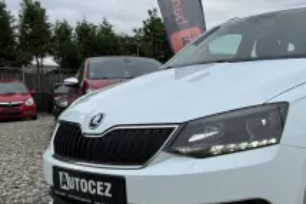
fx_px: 357
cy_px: 127
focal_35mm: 42
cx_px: 226
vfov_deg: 31.8
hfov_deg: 44.9
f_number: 1.78
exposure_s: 1/2252
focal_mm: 6.76
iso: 80
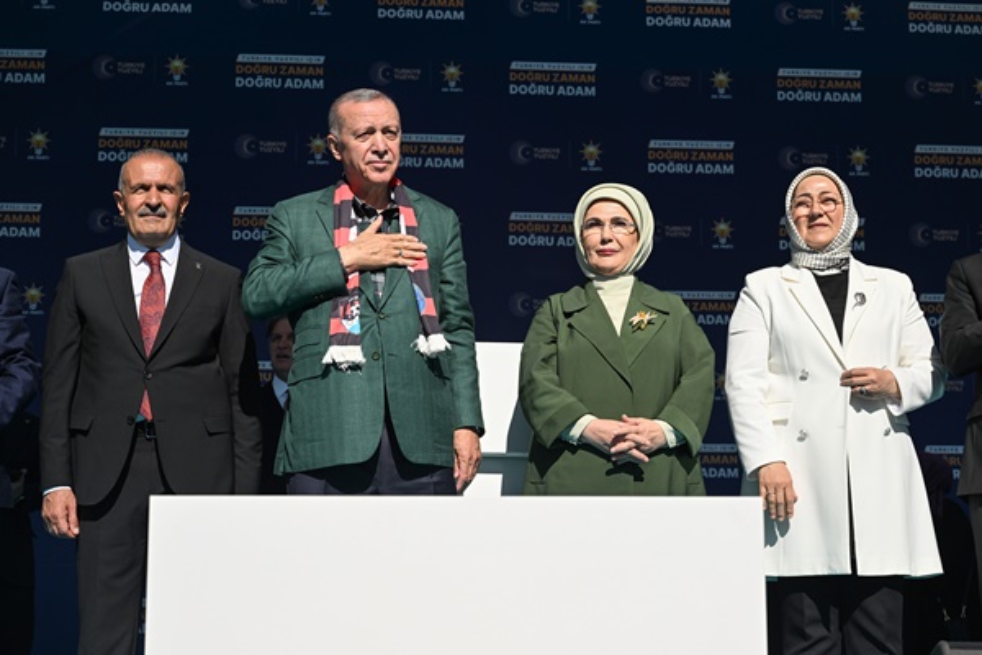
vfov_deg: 19.5
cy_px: 328
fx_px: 1909
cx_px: 491
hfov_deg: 28.8
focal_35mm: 70
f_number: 6.3
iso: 100
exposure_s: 1/640
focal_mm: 70
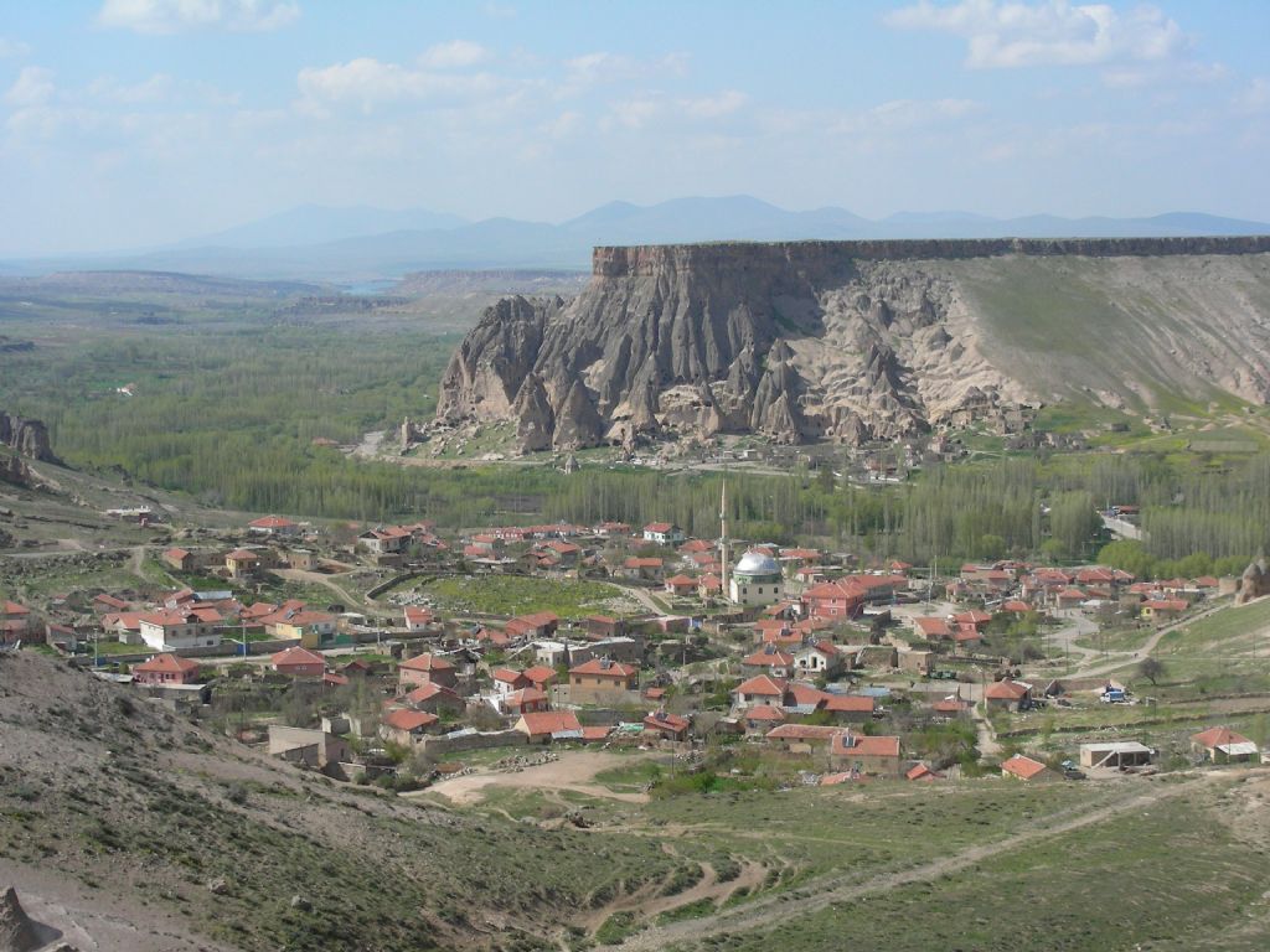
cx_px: 635
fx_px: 2568
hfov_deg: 27.8
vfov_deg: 21.0
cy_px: 476
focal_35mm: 70
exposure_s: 1/434
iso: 50
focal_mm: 11.7
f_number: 5.6
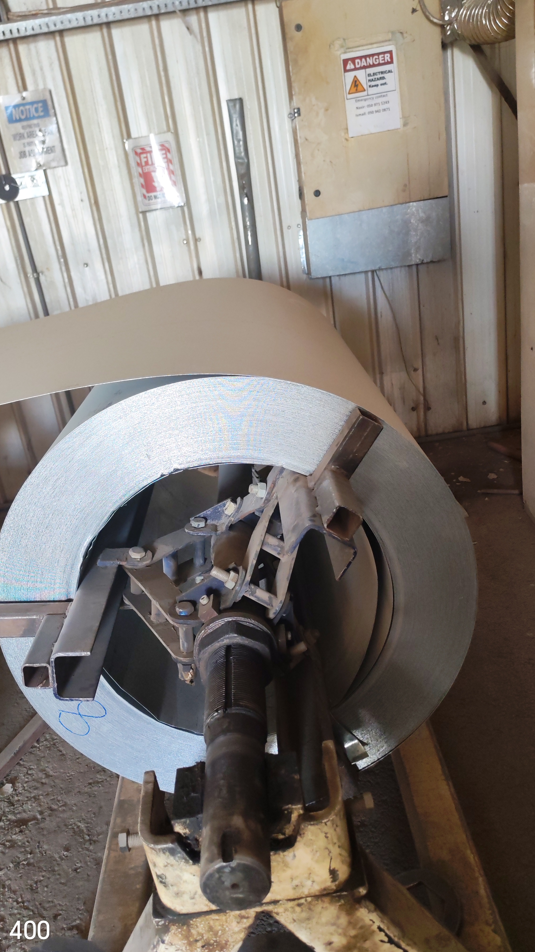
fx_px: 757
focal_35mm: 30
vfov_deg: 64.3
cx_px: 238
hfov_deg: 38.9
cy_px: 483
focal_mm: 6.12
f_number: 1.9
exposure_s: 1/100
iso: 1000
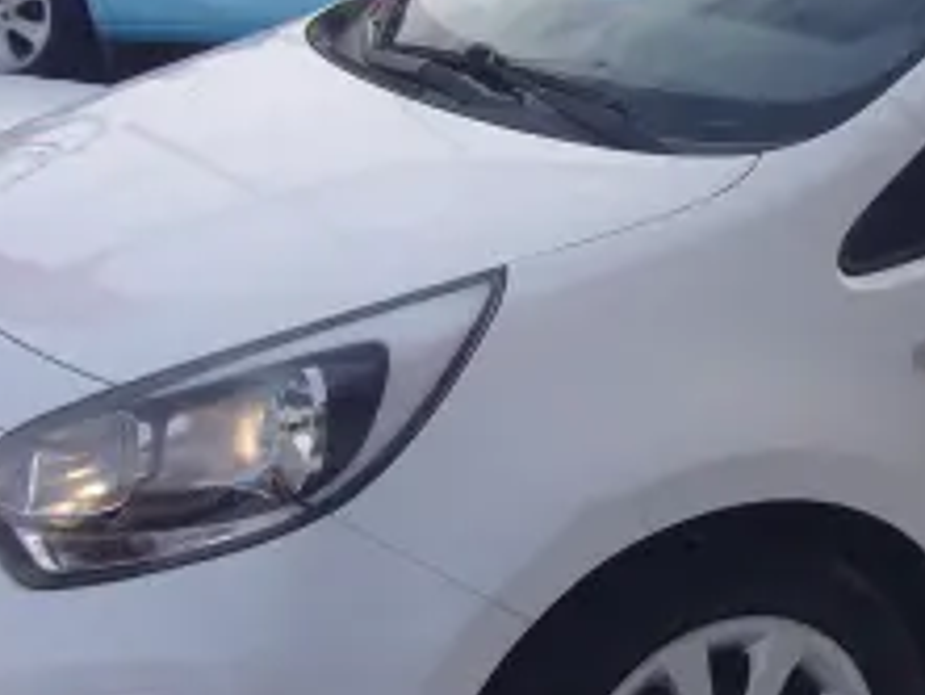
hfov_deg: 23.0
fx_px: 2166
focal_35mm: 81
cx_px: 954
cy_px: 184
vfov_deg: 18.1
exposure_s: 1/160
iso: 80
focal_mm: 4.6
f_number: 5.6
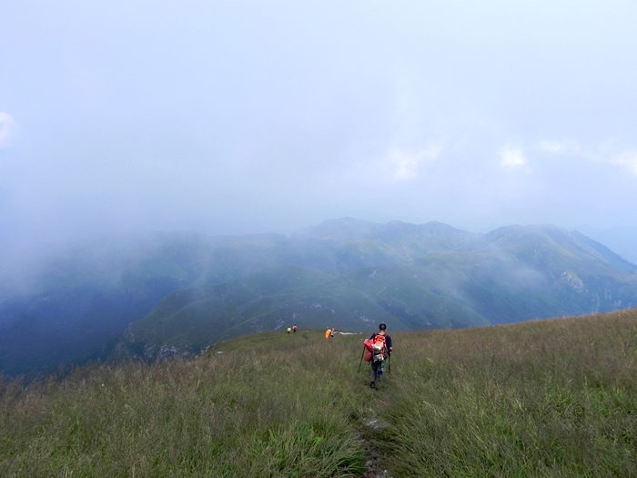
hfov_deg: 67.3
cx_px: 318
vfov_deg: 53.1
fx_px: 478
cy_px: 239
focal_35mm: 26
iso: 160
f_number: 7.1
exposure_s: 1/358
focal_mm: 4.6
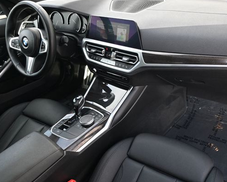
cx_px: 144
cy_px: 87
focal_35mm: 35
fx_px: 233
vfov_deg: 42.7
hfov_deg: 51.4
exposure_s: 1/250
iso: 400
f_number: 3.8
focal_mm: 19
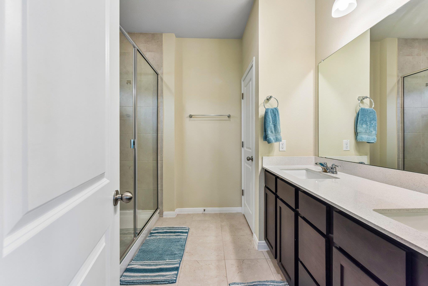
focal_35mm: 14
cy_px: 143
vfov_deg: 81.2
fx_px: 166
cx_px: 214
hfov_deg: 104.3
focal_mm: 14
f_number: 8
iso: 320
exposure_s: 1/15
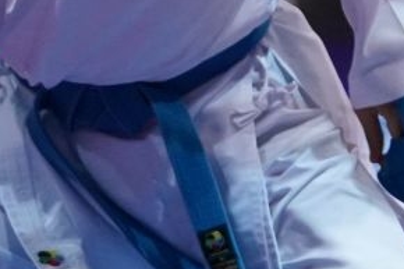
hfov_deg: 2.8
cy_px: -198
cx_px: 752
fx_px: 8277
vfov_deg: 1.9
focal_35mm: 738
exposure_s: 1/1000
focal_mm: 119
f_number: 2.8
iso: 4000
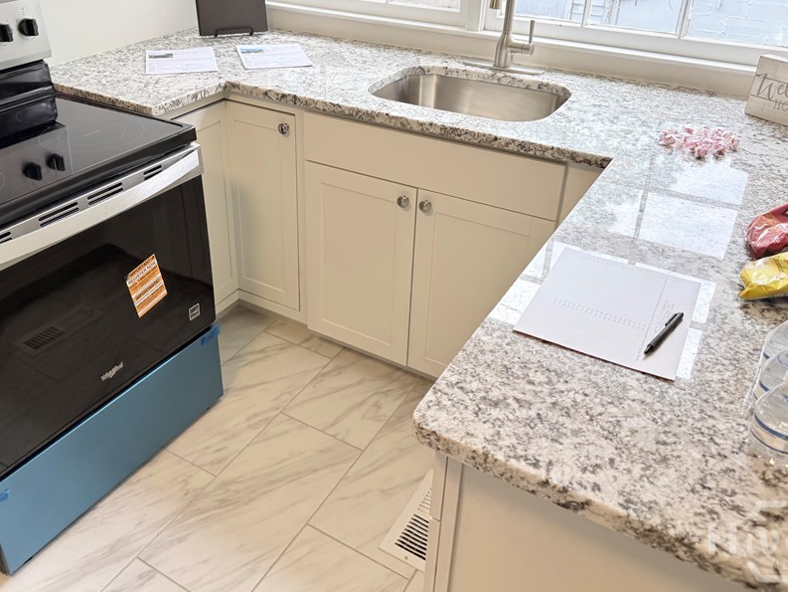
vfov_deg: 45.2
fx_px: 706
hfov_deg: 58.1
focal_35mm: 31
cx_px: 336
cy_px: 236
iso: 80
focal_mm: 6.76
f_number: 1.78
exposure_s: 1/174
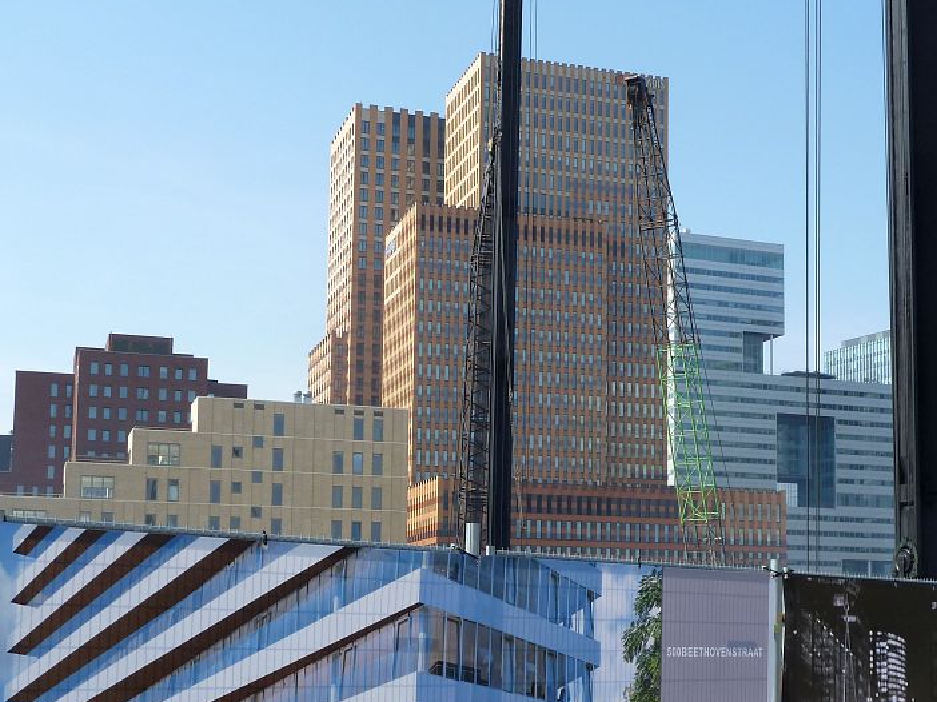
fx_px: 1461
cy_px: 504
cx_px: 555
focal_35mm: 54
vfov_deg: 26.7
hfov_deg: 35.4
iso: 80
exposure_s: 1/400
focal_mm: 6.1
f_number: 4
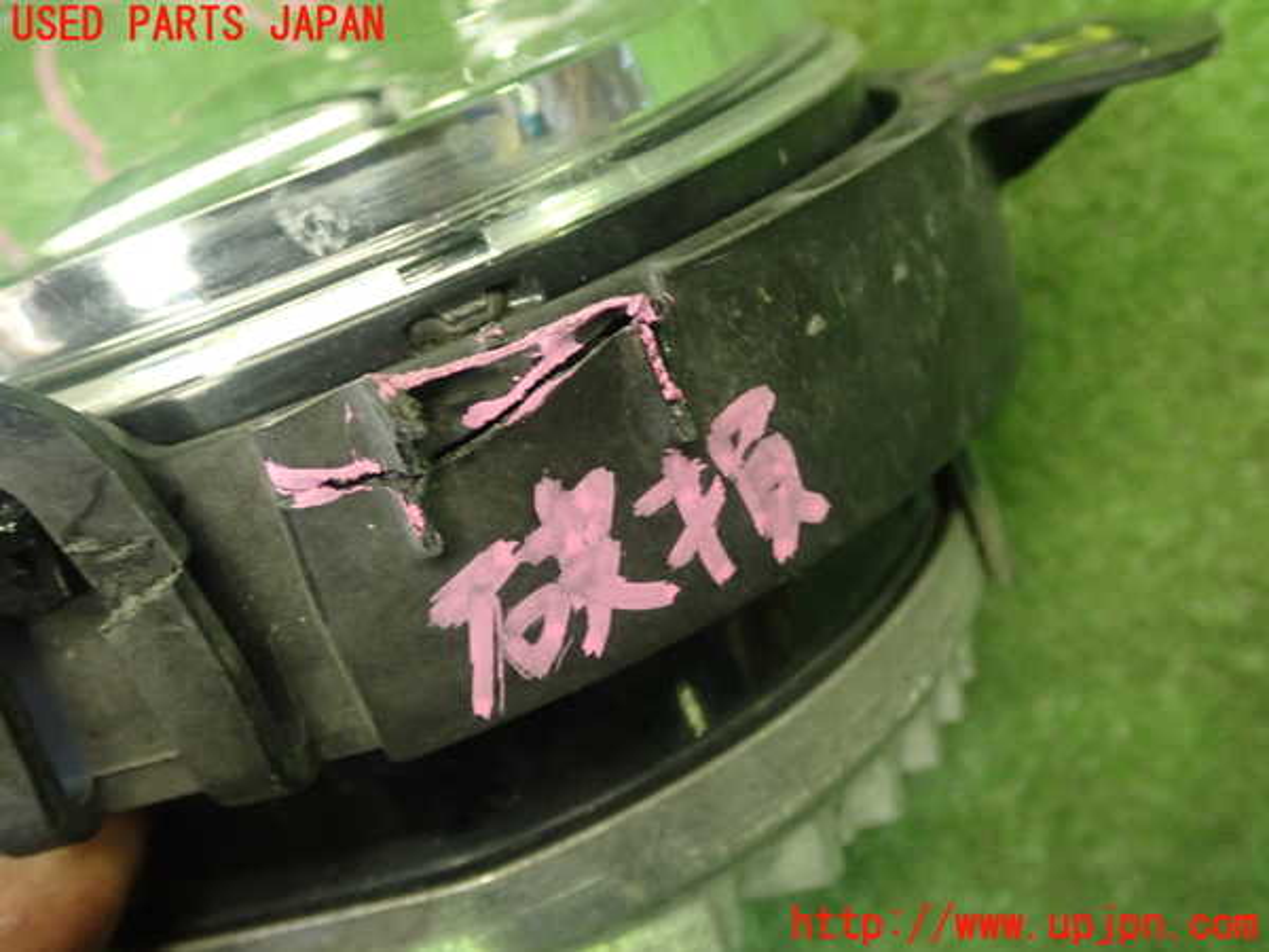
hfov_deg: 49.0
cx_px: 634
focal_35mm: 38
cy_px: 476
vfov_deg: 37.7
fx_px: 1393
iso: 400
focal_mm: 6.83
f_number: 2.7
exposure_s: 1/40
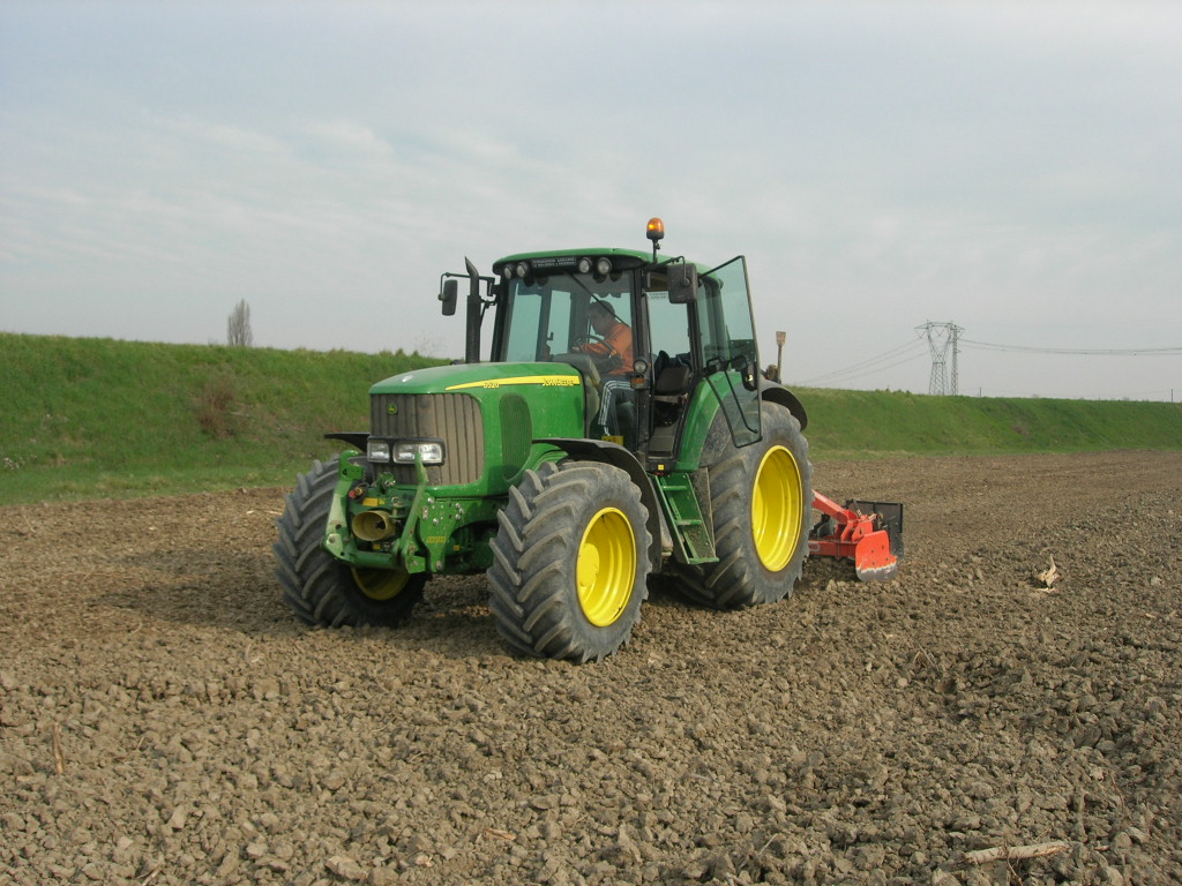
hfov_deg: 49.0
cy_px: 443
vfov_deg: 37.7
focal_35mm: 38
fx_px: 1298
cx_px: 591
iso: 64
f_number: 4.8
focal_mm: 7.8
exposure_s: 1/389
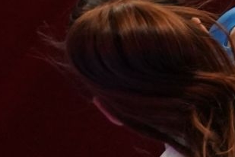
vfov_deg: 0.6
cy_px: 151
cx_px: 608
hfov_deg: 0.9
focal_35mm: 2316
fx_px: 15117
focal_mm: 265
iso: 2500
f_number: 4
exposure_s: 1/1000
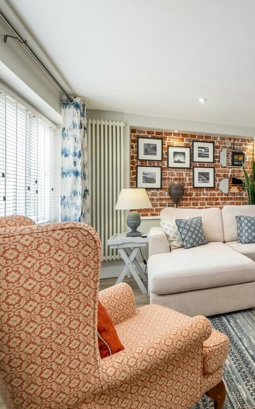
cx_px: 275
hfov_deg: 42.5
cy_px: 204
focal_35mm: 23
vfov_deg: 77.2
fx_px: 256
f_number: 7.1
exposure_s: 1/15
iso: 160
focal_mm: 10.1
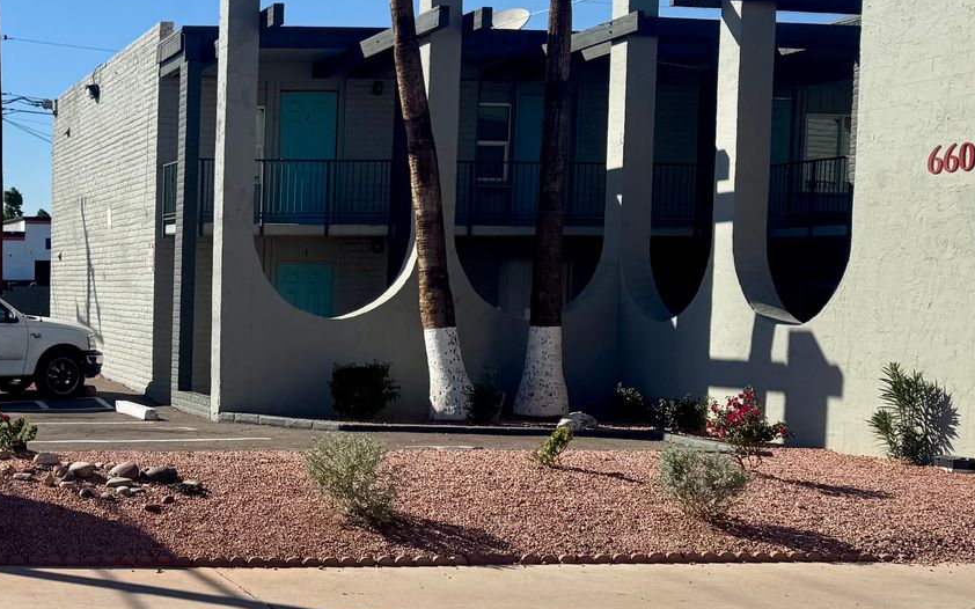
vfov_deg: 22.3
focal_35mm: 58
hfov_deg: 31.3
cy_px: 359
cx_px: -90
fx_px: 1541
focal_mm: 6.76
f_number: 1.78
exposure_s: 1/6410
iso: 80
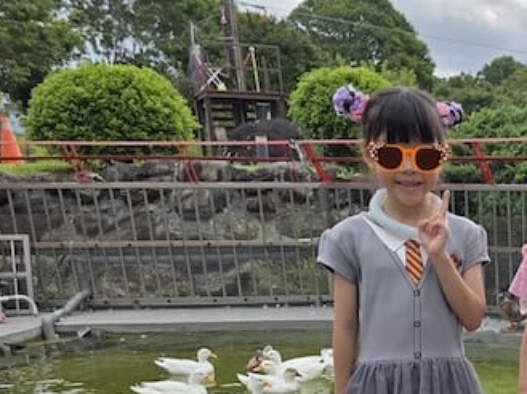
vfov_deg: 23.9
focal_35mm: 56
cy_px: 464
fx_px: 852
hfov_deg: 30.4
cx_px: 593
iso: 12
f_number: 1.7
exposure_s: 1/714
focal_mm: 6.3
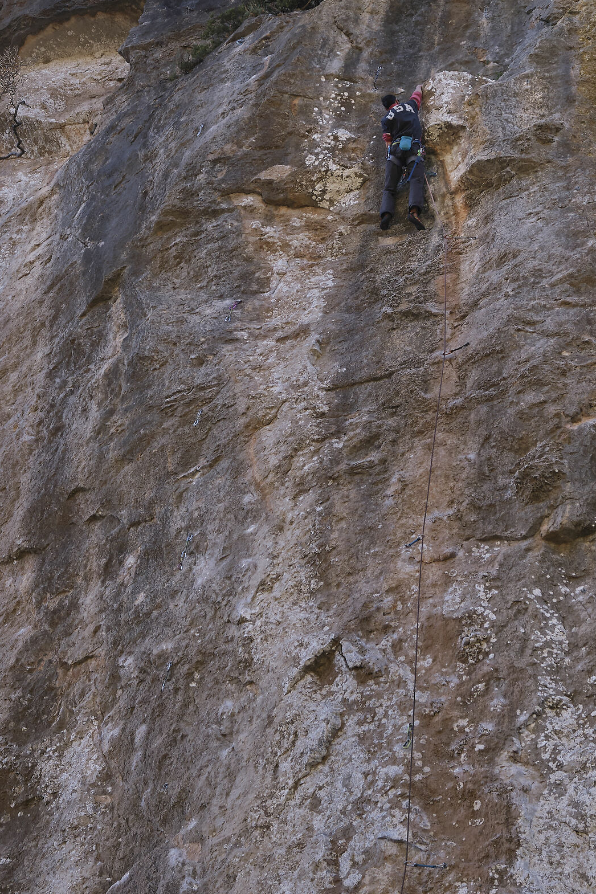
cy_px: 388
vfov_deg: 26.0
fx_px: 1937
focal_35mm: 78
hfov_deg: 17.4
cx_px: 405
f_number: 6.4
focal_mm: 34.3
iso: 500
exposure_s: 1/180
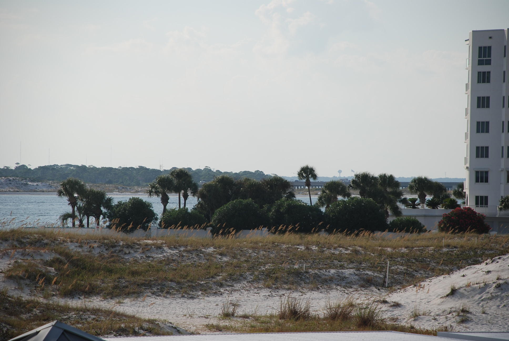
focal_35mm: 202
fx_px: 2867
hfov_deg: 10.1
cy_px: 170
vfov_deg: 6.8
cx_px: 254
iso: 100
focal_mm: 135
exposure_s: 1/640
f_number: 6.3
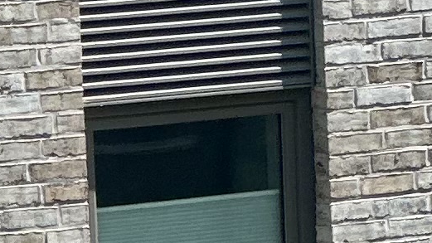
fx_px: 7434
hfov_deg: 3.3
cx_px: 263
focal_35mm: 649
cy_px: 62
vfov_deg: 1.9
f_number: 2.8
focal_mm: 9
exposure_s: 1/412
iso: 32
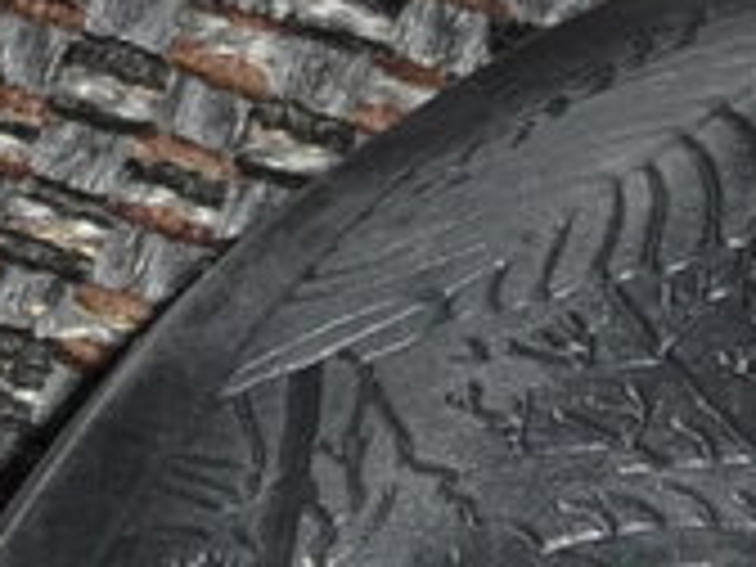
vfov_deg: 6.5
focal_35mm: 222
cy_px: 1161
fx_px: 4848
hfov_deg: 8.7
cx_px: -443
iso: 100
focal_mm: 4.7
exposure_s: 1/8
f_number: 3.3
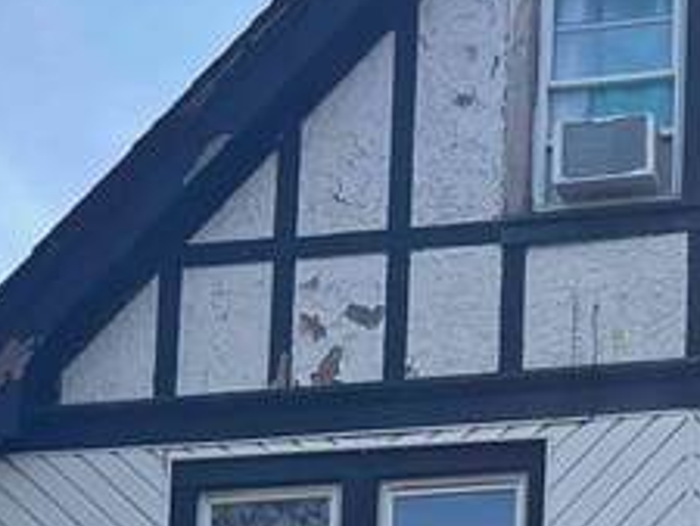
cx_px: 482
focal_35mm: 148
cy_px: 1027
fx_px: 2994
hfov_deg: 13.3
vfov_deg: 9.4
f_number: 1.6
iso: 50
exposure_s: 1/1344
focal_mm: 5.96
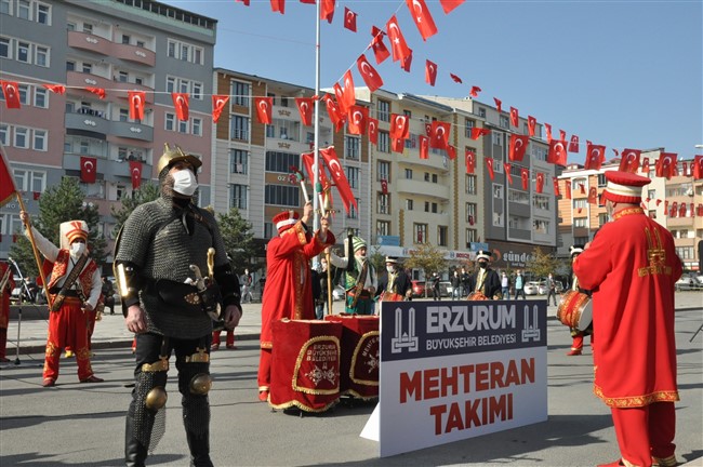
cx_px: 352
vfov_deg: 36.8
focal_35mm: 36
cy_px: 234
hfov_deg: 53.2
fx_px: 702
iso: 1600
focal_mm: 24
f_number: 14
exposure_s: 1/800
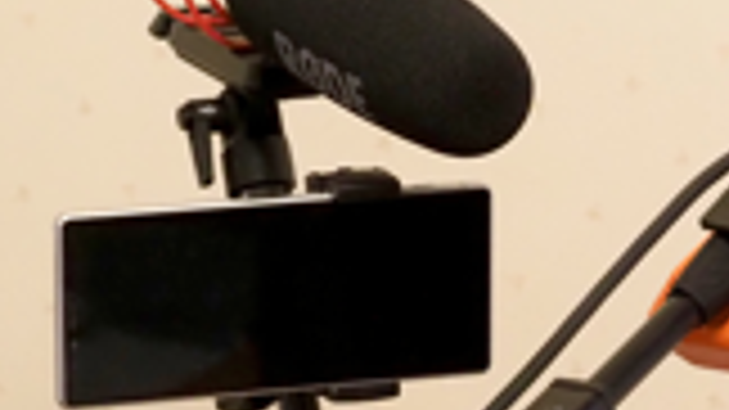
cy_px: 669
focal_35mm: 302
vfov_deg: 4.0
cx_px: 436
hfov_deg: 7.1
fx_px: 5836
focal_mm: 60
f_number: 5.6
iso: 6400
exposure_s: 1/125
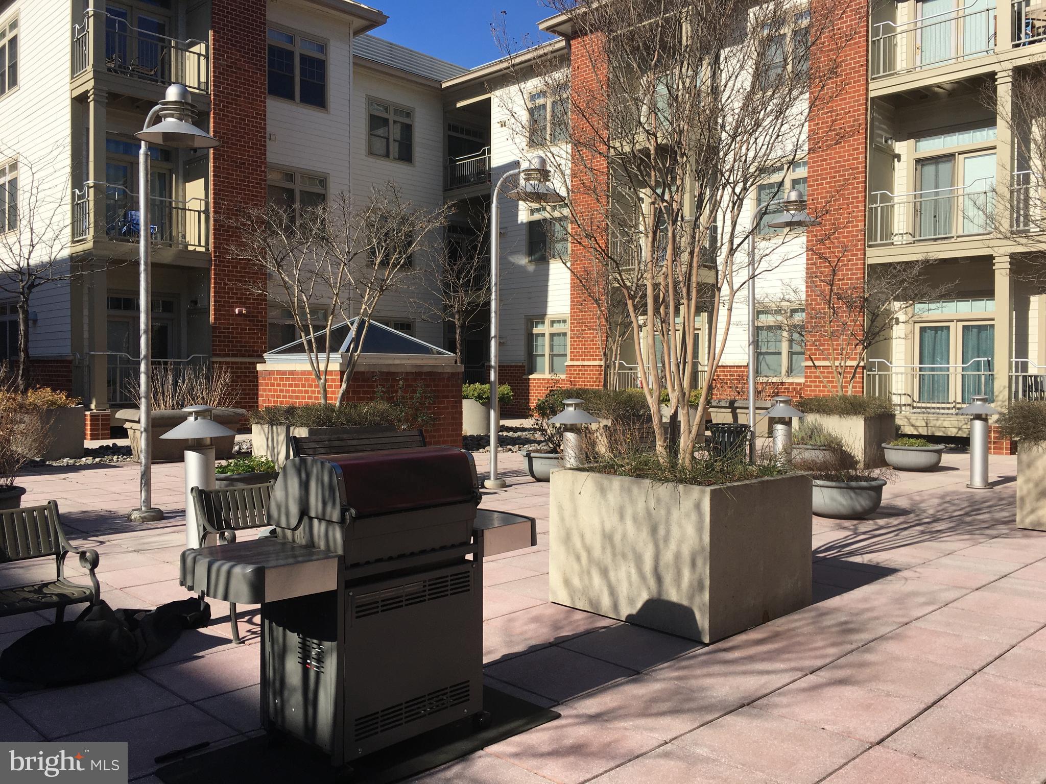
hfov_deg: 61.7
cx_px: 523
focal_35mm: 29
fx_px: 876
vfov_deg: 48.2
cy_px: 392
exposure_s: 1/1637
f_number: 2.2
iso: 25
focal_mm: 4.15
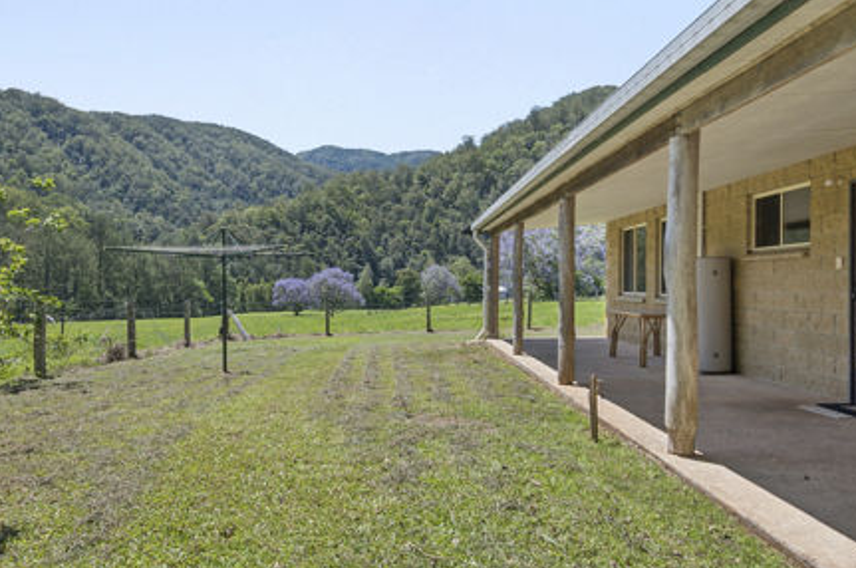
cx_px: 407
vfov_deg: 49.4
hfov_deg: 69.4
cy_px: 290
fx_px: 617
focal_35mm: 26
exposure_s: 1/320
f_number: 9
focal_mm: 14
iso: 200
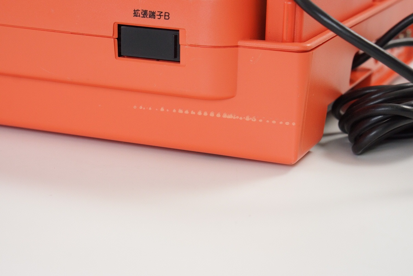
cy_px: 138
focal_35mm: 75
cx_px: 206
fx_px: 860
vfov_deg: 18.2
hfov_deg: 27.0
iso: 1000
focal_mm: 50
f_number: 6.3
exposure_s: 1/80
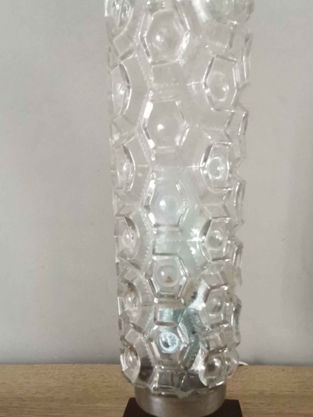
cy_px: 258
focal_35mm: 26
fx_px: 313
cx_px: 178
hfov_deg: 52.9
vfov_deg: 66.4
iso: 320
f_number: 2.4
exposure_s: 1/25
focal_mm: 1.78
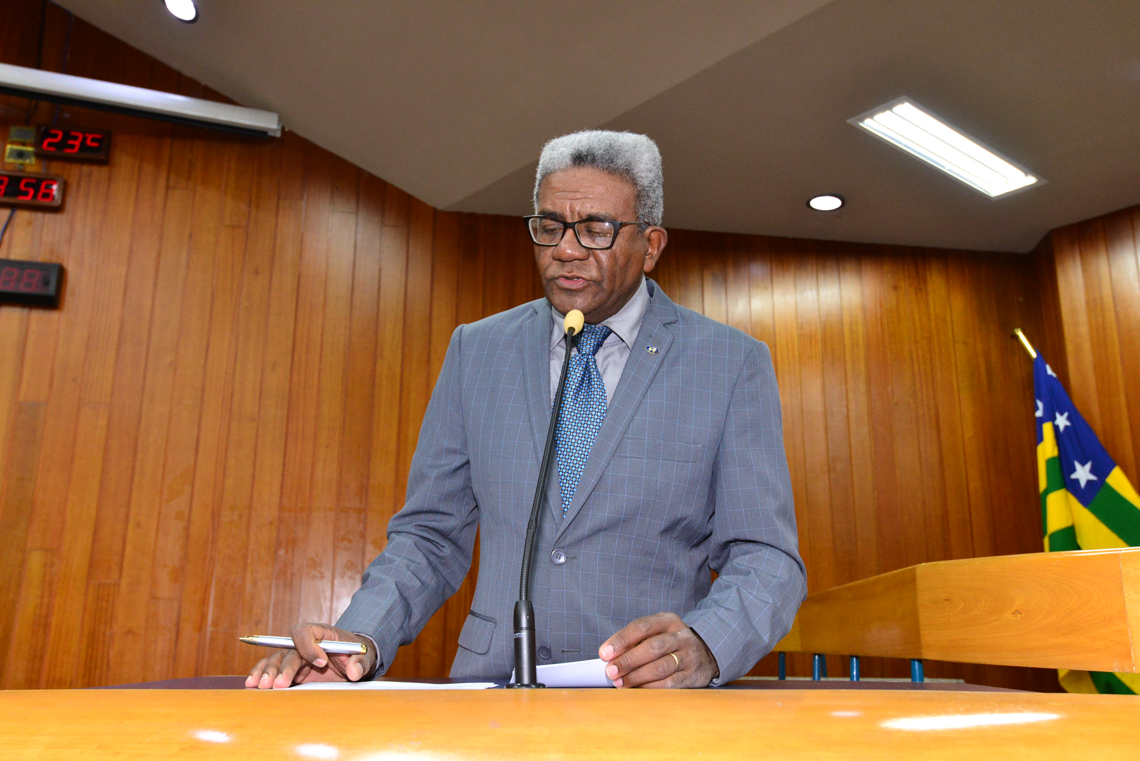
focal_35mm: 32
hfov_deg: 58.7
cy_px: 380
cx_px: 570
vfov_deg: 41.1
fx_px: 1014
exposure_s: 1/60
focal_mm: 32
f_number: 7.1
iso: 2500
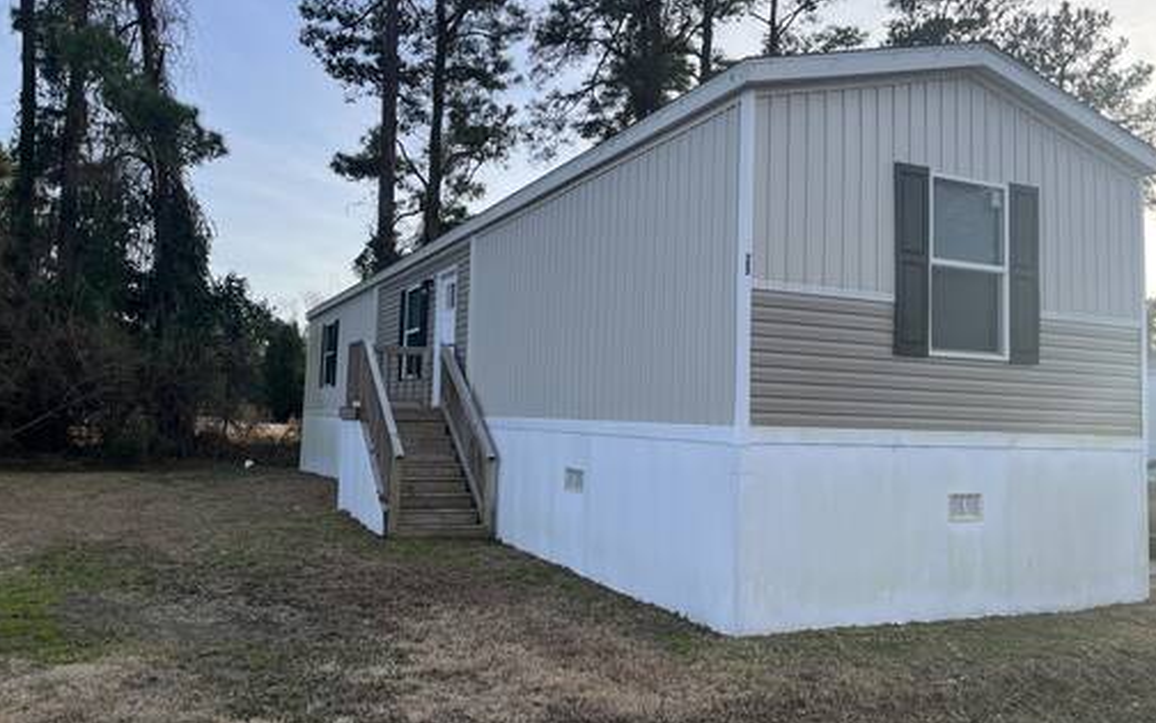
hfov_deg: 66.5
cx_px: 580
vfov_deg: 44.5
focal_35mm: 28
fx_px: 882
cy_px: 347
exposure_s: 1/975
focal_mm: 5.1
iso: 50
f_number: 1.6
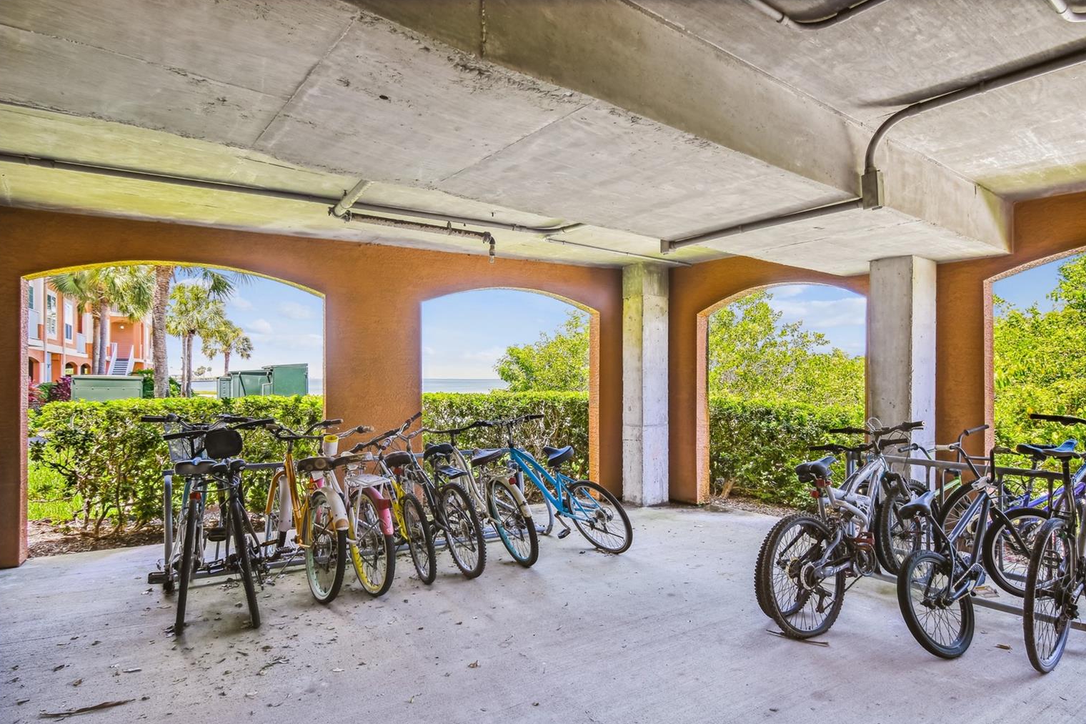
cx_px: 562
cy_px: 377
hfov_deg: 84.0
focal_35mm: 20
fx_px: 603
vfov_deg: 61.9
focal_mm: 13
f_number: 7.1
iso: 100
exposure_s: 1/50
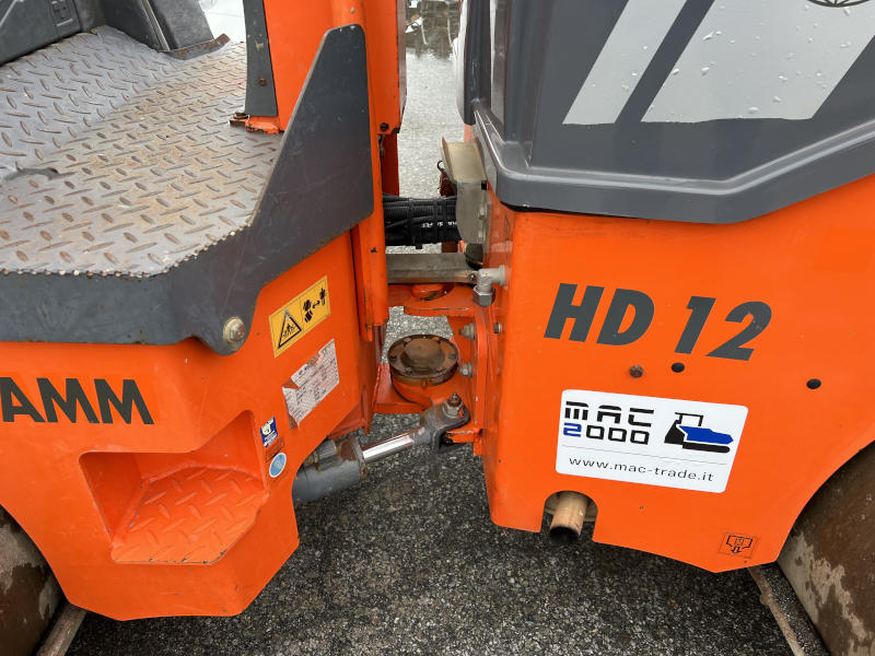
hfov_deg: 67.3
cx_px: 438
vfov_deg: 53.1
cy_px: 328
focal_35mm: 26
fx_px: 657
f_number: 1.5
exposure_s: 1/526
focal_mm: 5.7
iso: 50
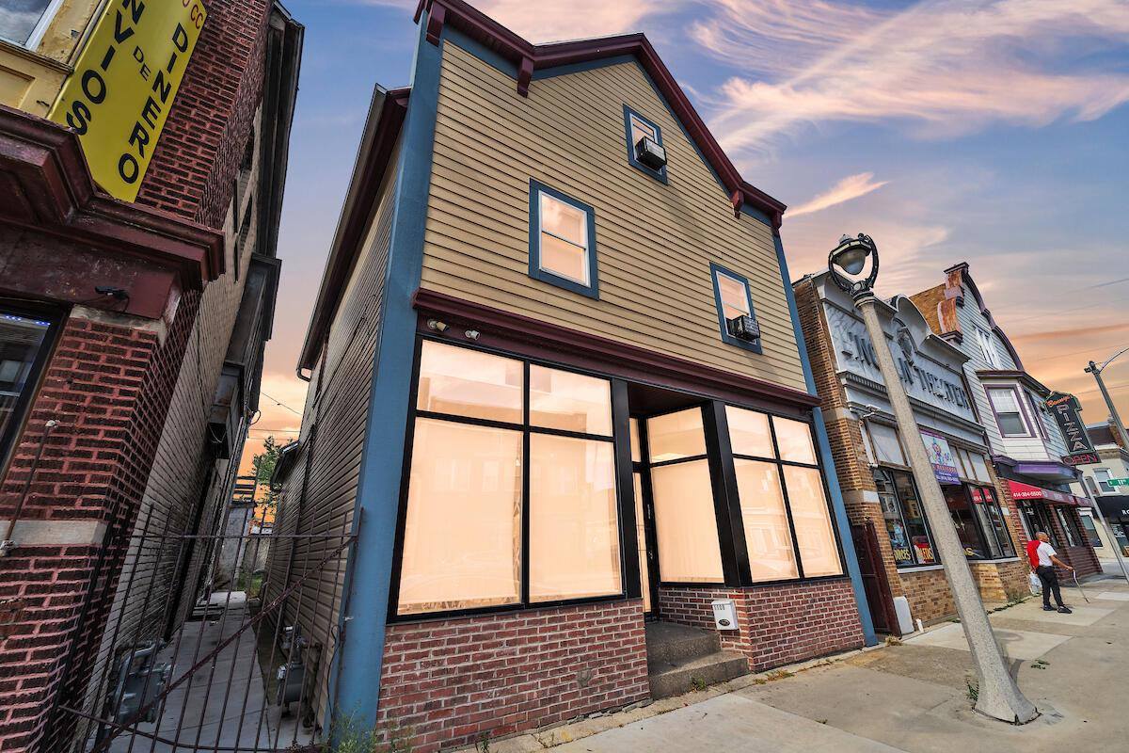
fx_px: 439
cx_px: 564
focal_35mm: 14
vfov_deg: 81.2
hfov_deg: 104.3
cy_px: 376
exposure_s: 1/80
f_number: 9
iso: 100
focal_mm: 14
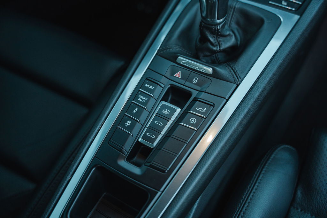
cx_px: 164
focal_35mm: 40
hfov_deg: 48.8
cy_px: 109
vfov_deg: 33.6
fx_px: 360
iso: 320
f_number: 2.8
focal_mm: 39.7
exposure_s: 1/250
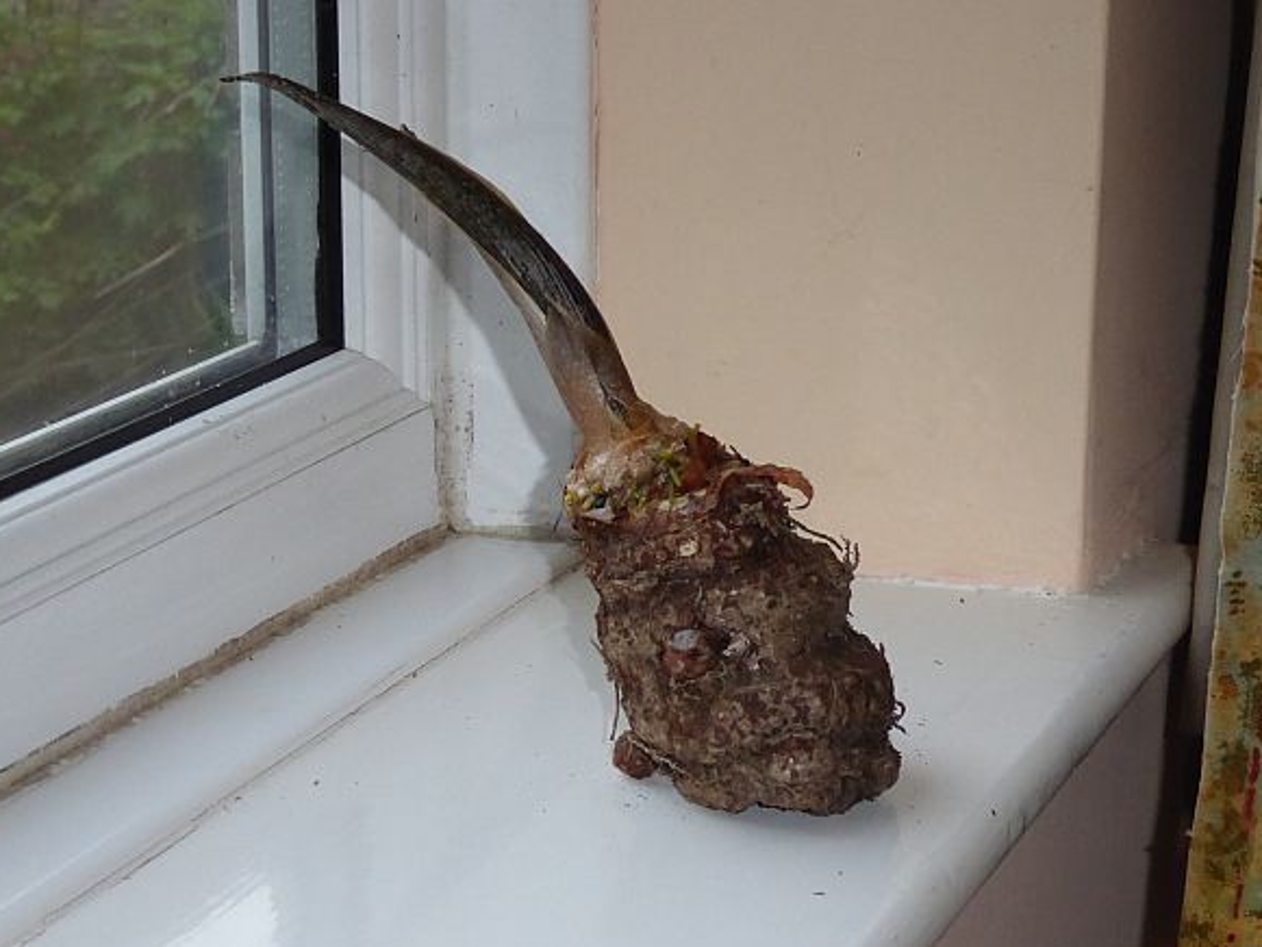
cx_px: 636
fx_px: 3172
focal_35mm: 87
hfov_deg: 22.5
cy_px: 487
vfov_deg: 17.0
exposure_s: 1/60
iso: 800
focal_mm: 14.1
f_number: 4.7
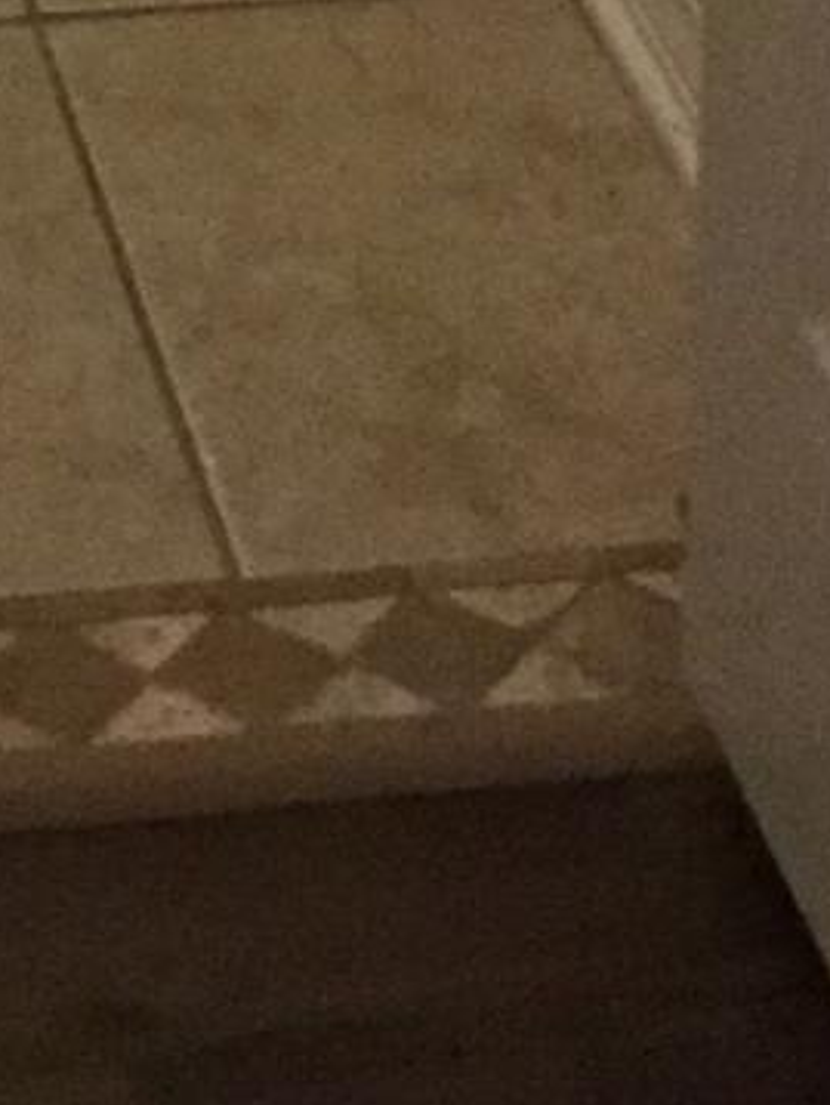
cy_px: -1858
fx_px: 5524
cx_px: -222
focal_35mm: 173
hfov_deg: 8.5
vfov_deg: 9.6
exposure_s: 1/20
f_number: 2.4
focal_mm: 3.3
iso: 200
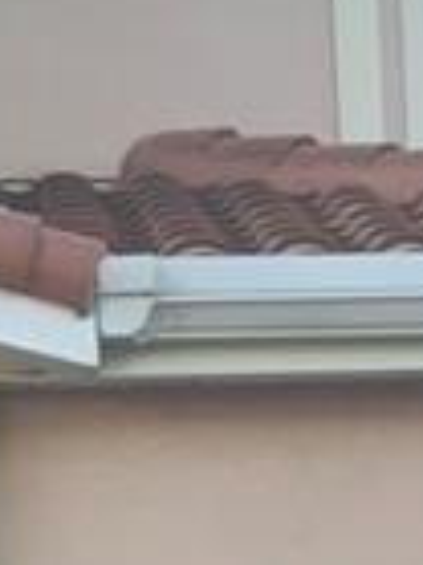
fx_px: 4700
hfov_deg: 5.1
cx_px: 354
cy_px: 687
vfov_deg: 6.8
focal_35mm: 288
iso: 20
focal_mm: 6
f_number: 2.4
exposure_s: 1/122
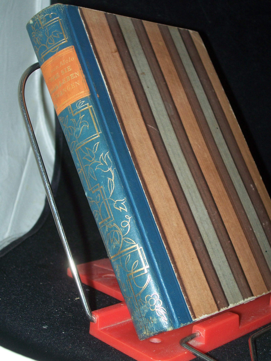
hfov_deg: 27.5
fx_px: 553
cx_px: 136
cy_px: 180
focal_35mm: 53
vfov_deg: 36.2
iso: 80
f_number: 3.2
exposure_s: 1/80
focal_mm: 8.7
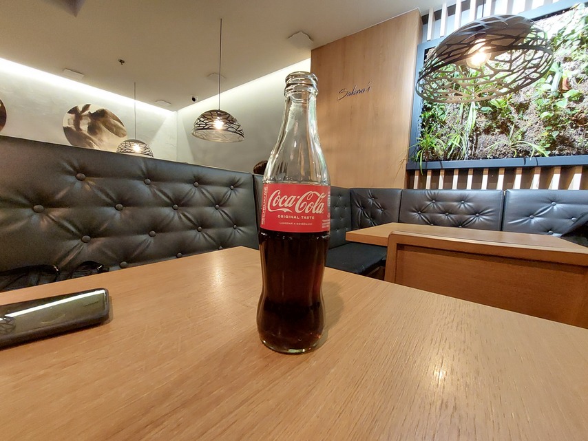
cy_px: 220
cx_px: 294
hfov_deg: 106.2
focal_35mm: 13
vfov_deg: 89.9
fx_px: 221
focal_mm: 1.74
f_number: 2.2
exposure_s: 1/25
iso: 500
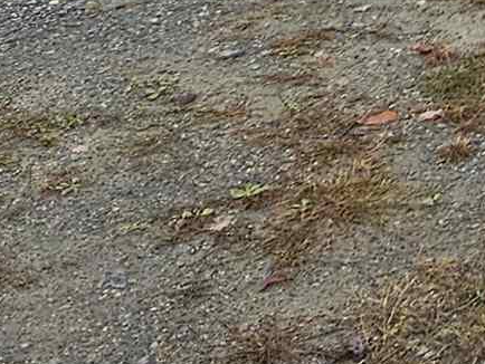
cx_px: 693
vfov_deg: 14.0
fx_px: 1290
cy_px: -318
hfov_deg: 19.1
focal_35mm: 92
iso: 50
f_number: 2.2
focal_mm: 2.2
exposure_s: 1/500
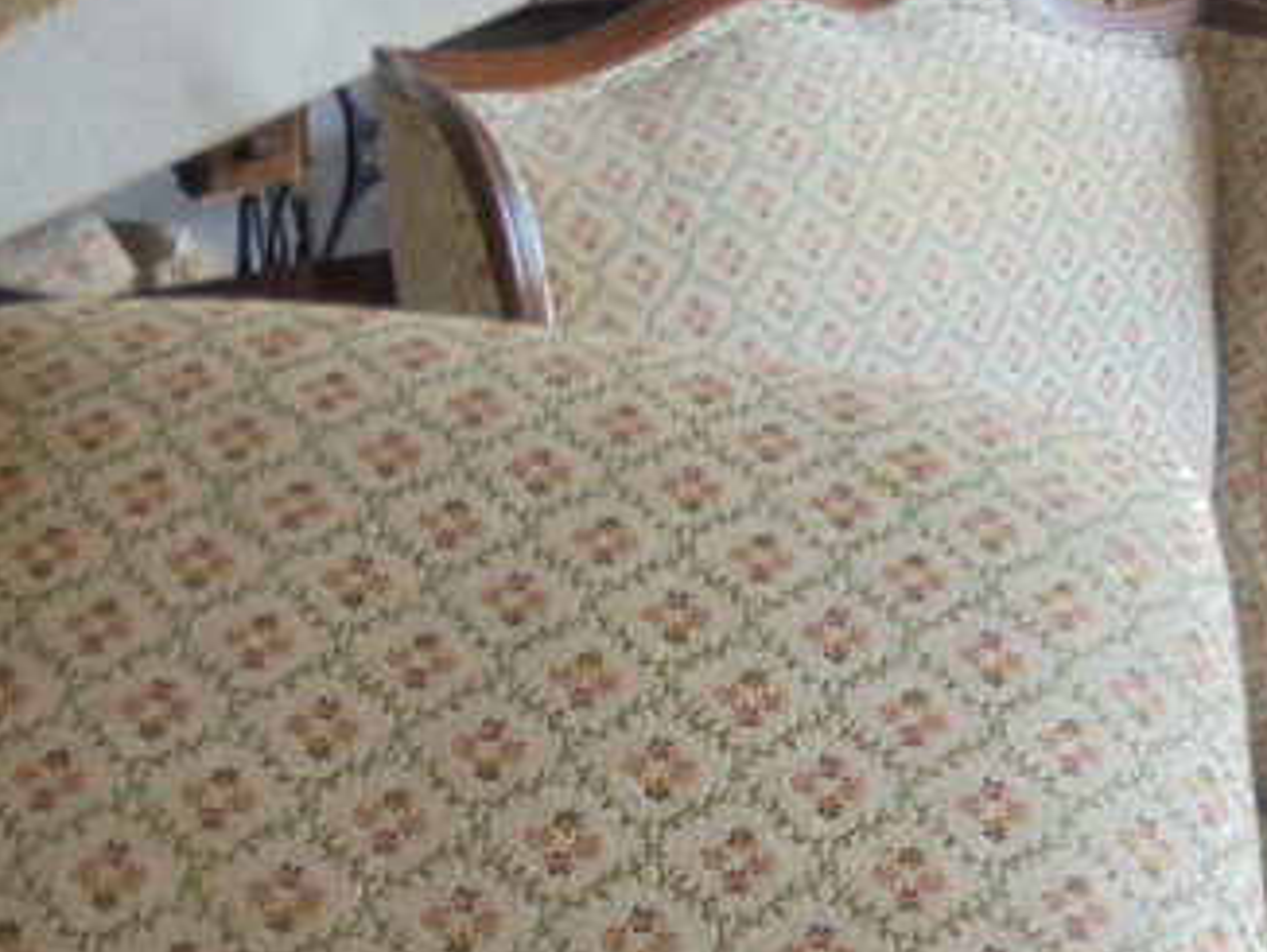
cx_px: 668
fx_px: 1868
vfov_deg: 28.1
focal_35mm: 51
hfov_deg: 37.5
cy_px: 746
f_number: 3.5
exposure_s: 1/30
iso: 100
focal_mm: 4.6
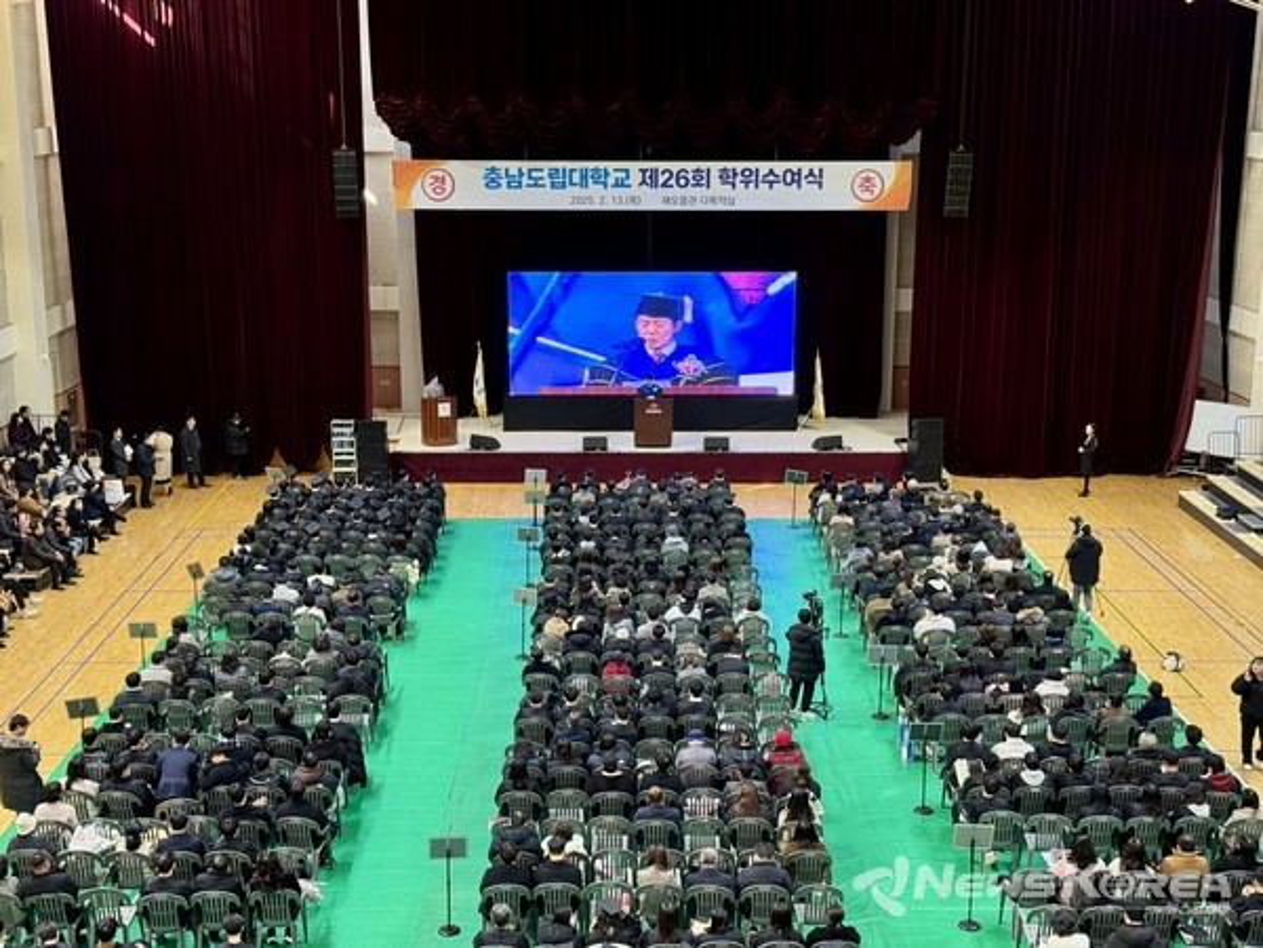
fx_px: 1751
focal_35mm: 48
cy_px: 474
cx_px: 632
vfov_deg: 30.3
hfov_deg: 39.7
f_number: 1.78
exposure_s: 1/120
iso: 160
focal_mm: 6.76
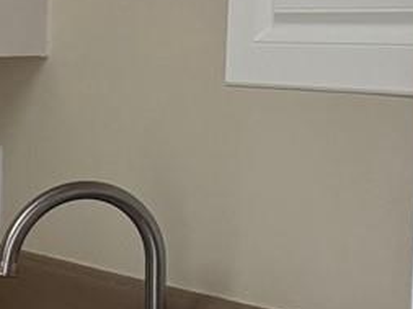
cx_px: -797
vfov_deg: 9.7
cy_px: 224
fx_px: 1811
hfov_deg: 10.0
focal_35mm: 152
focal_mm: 6.76
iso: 250
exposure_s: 1/120
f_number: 1.78
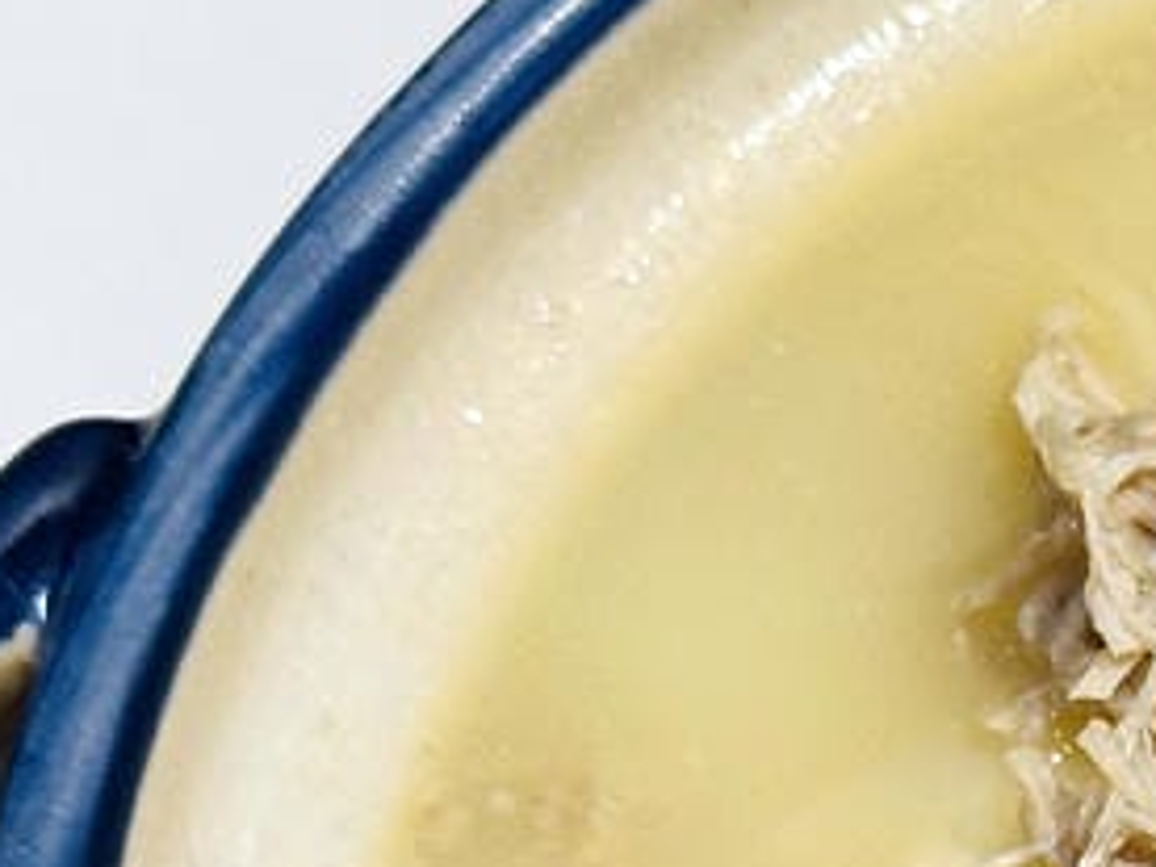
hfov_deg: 9.1
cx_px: 1922
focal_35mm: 209
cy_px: 1240
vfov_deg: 7.0
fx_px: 6980
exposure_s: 1/60
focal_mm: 6.86
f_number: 1.78
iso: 80
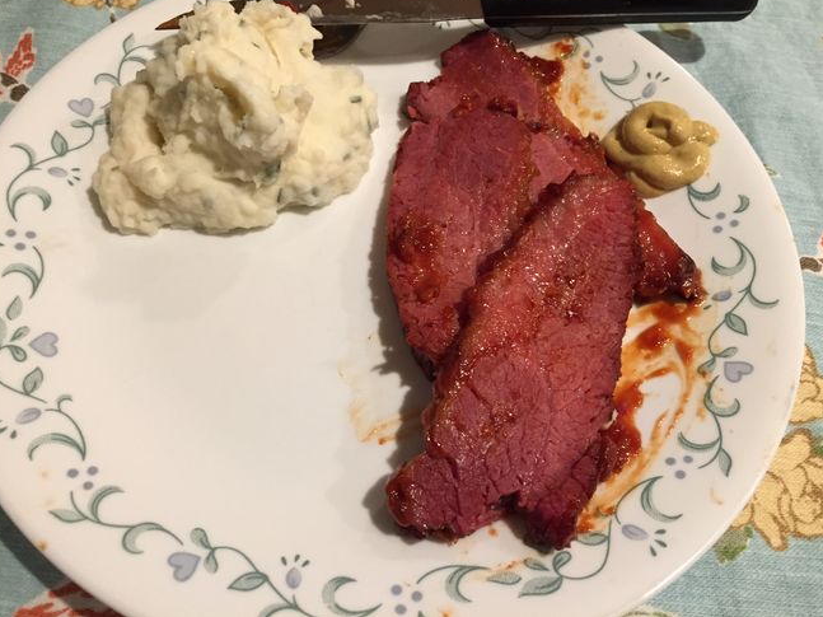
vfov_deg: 46.8
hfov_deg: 60.0
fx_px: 713
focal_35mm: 30
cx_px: 417
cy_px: 300
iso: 200
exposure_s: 1/30
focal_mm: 4.15
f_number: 2.2
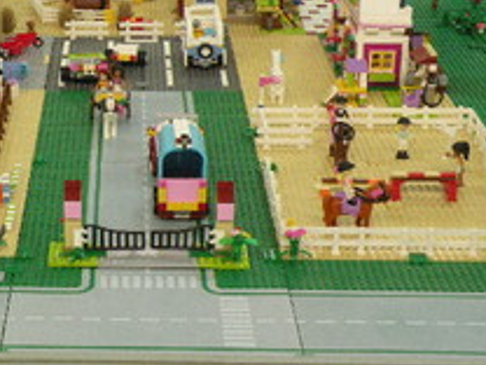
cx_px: -7
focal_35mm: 101
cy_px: 132
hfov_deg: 18.9
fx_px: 1418
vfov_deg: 14.6
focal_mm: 7.4
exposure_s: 1/60.1
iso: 265
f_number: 3.2
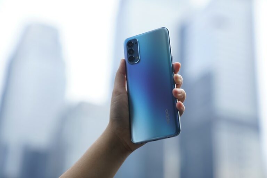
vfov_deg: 19.5
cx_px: 134
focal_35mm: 70
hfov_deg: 28.8
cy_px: 89
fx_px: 519
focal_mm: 70
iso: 160
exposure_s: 1/160
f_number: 2.8
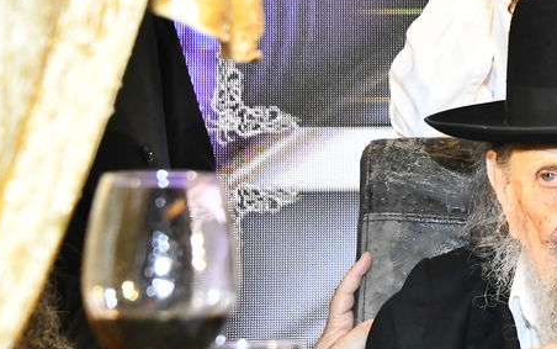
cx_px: 694
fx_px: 2491
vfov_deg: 8.0
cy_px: 125
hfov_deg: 12.4
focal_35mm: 164
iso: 3200
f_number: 5.6
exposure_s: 1/125
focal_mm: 52
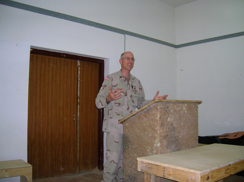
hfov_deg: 54.0
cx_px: 122
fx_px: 239
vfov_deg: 41.7
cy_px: 91
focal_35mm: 34
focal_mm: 5.7
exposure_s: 1/60.1
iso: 105
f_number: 2.9
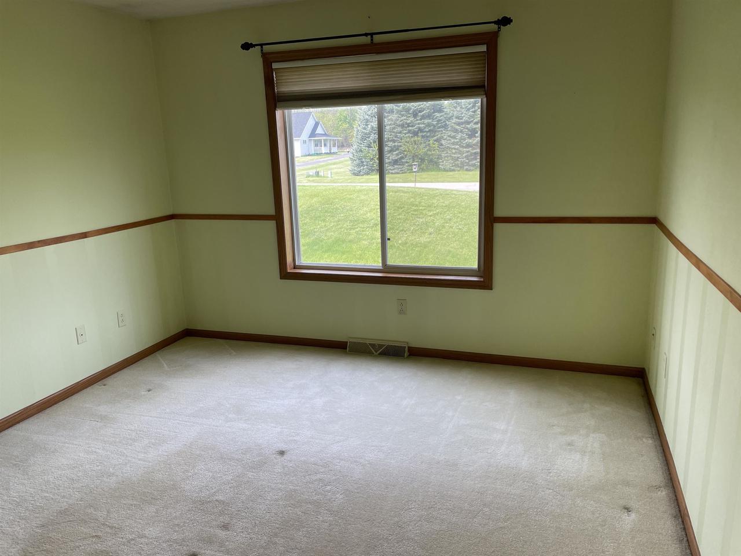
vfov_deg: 53.1
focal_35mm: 26
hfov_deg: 67.3
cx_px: 370
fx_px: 557
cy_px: 278
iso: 32
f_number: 1.6
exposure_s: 1/170
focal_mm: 4.2
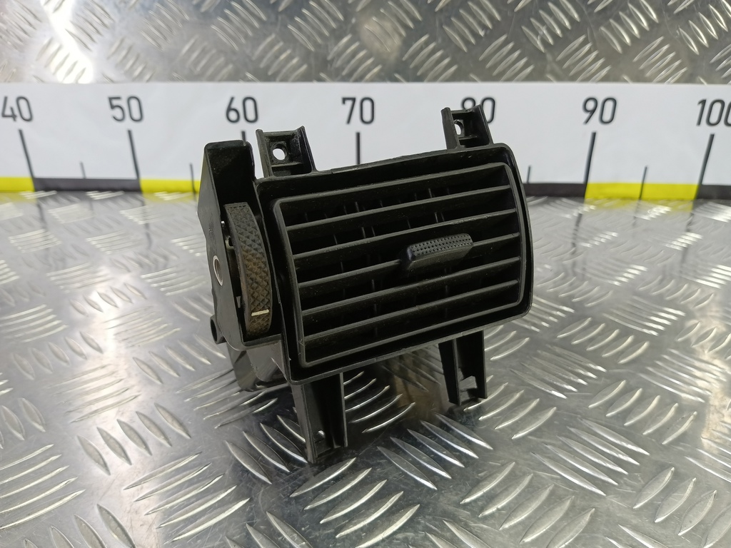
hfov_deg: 73.9
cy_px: 274
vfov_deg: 58.9
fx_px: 486
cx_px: 366
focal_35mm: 23
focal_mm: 4.11
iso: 175
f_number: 1.6
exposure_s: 1/50
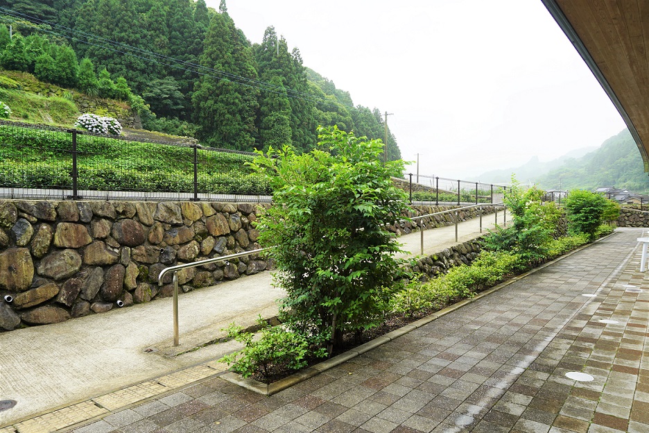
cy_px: 216
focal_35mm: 24
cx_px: 324
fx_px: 433
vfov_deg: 53.1
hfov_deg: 73.7
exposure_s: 1/80
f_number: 5.6
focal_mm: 16
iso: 100
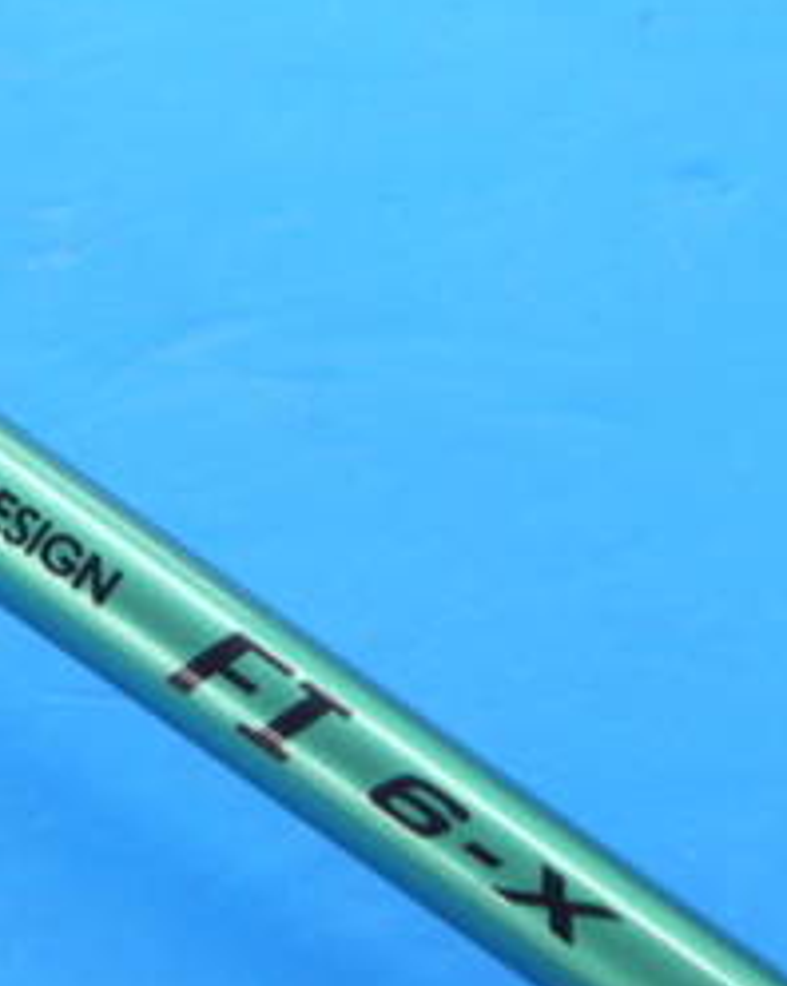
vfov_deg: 9.1
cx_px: -258
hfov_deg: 7.2
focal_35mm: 212
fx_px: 6180
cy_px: 207
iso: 640
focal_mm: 42
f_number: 5.6
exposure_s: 1/80
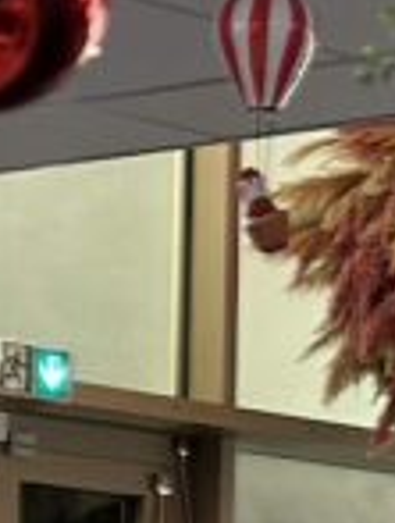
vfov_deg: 7.7
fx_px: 3833
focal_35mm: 253
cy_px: 744
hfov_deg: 5.9
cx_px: 493
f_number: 1.78
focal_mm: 6.86
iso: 320
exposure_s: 1/50
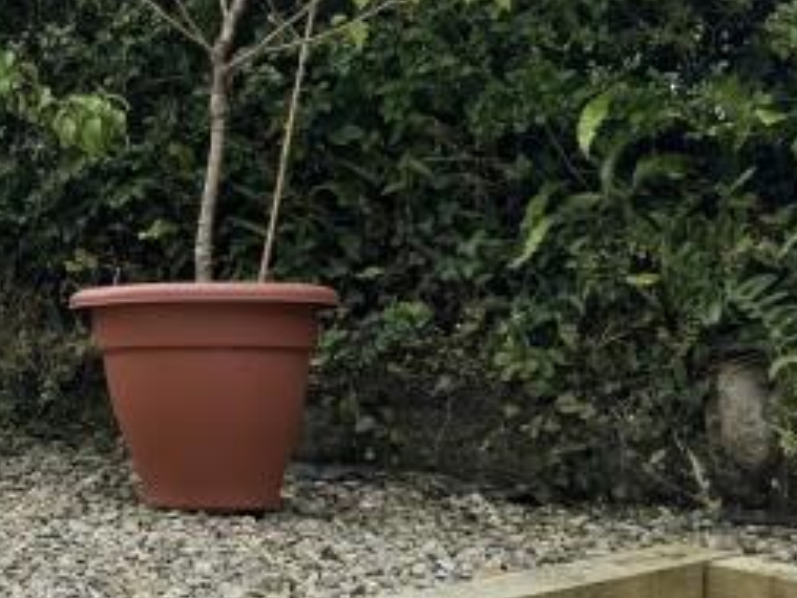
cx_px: -422
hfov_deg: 17.9
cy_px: 145
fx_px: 2234
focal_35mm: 97
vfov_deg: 15.2
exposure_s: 1/1112
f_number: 1.78
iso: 80
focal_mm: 6.76
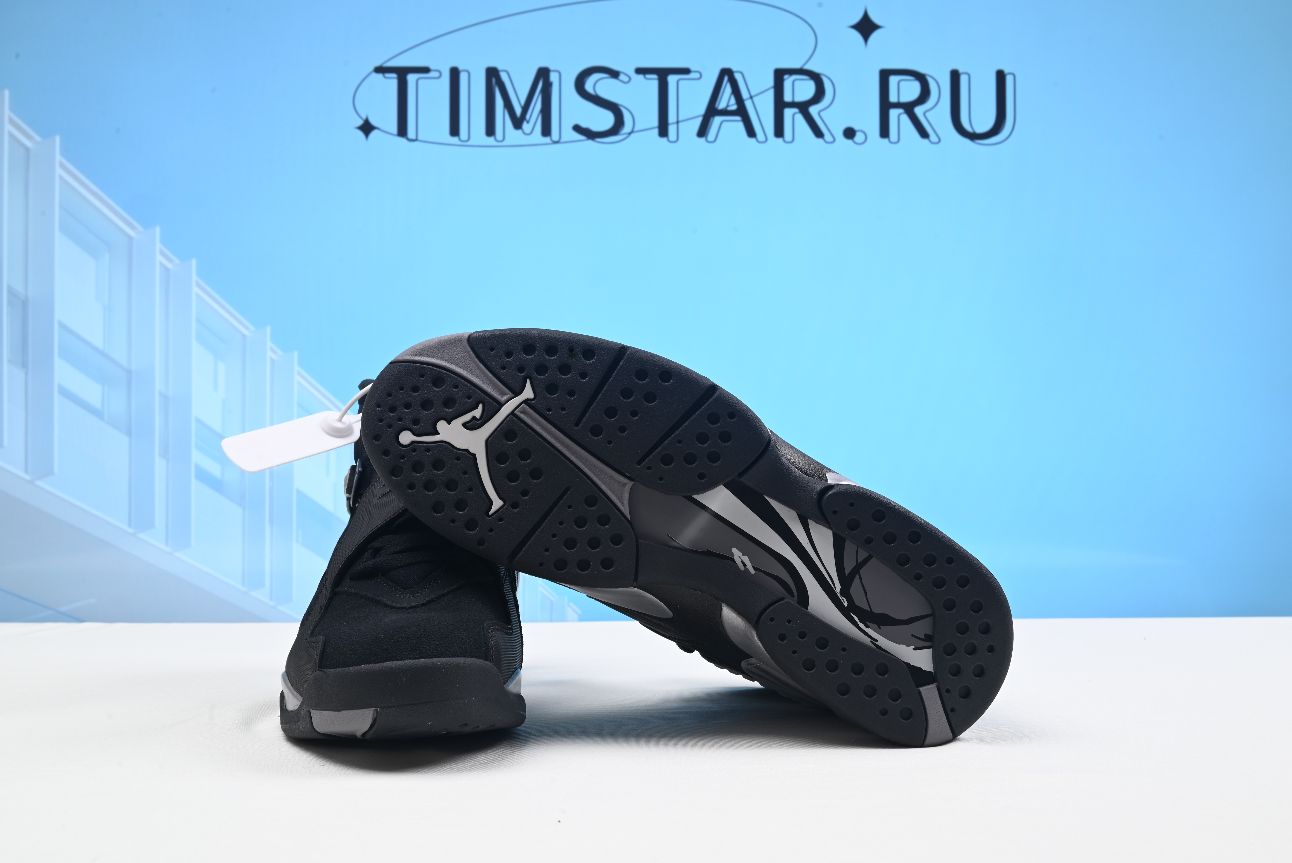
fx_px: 1400
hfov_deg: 49.5
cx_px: 646
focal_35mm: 39
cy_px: 432
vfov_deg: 34.2
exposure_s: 1/2
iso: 100
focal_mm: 39
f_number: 16
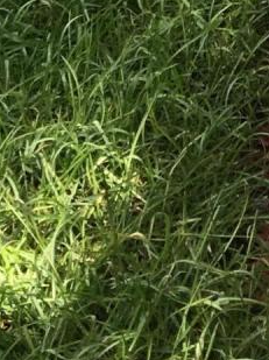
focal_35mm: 188
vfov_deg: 8.6
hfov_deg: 7.4
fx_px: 1952
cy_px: -746
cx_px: 628
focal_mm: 4.15
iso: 25
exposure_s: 1/519
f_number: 2.2
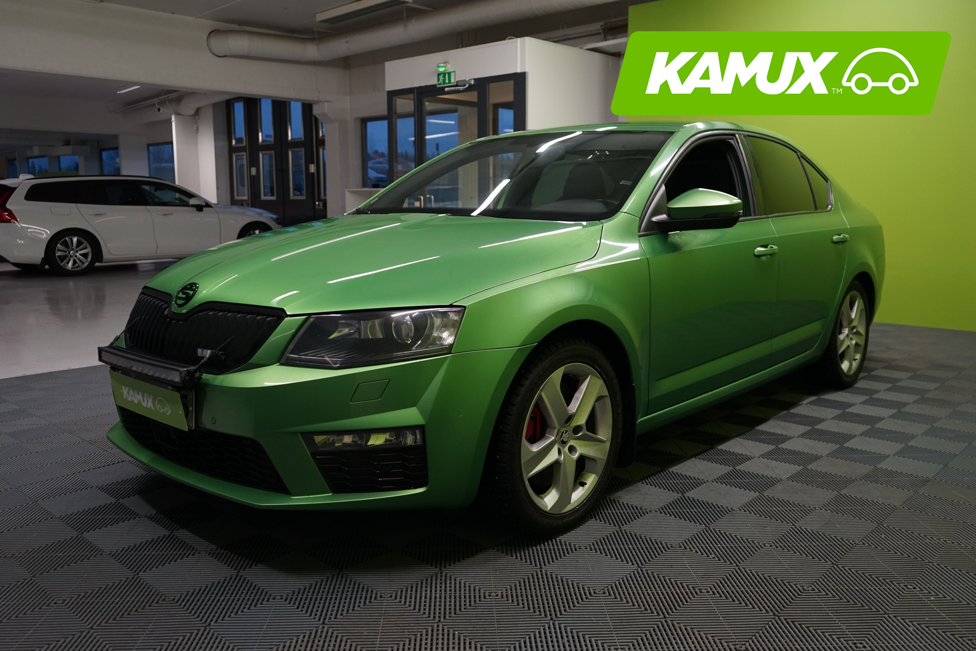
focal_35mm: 29
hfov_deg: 63.7
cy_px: 326
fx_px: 786
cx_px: 488
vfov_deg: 45.0
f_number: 4
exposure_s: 1/50
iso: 1000
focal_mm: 29
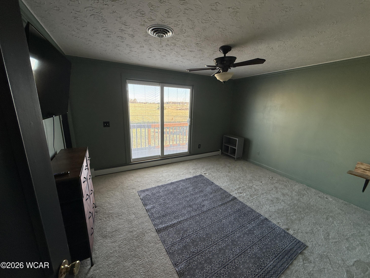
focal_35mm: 14
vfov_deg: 85.7
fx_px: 150
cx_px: 185
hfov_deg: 102.1
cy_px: 139
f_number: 2.2
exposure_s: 1/99
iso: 80
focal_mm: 2.22
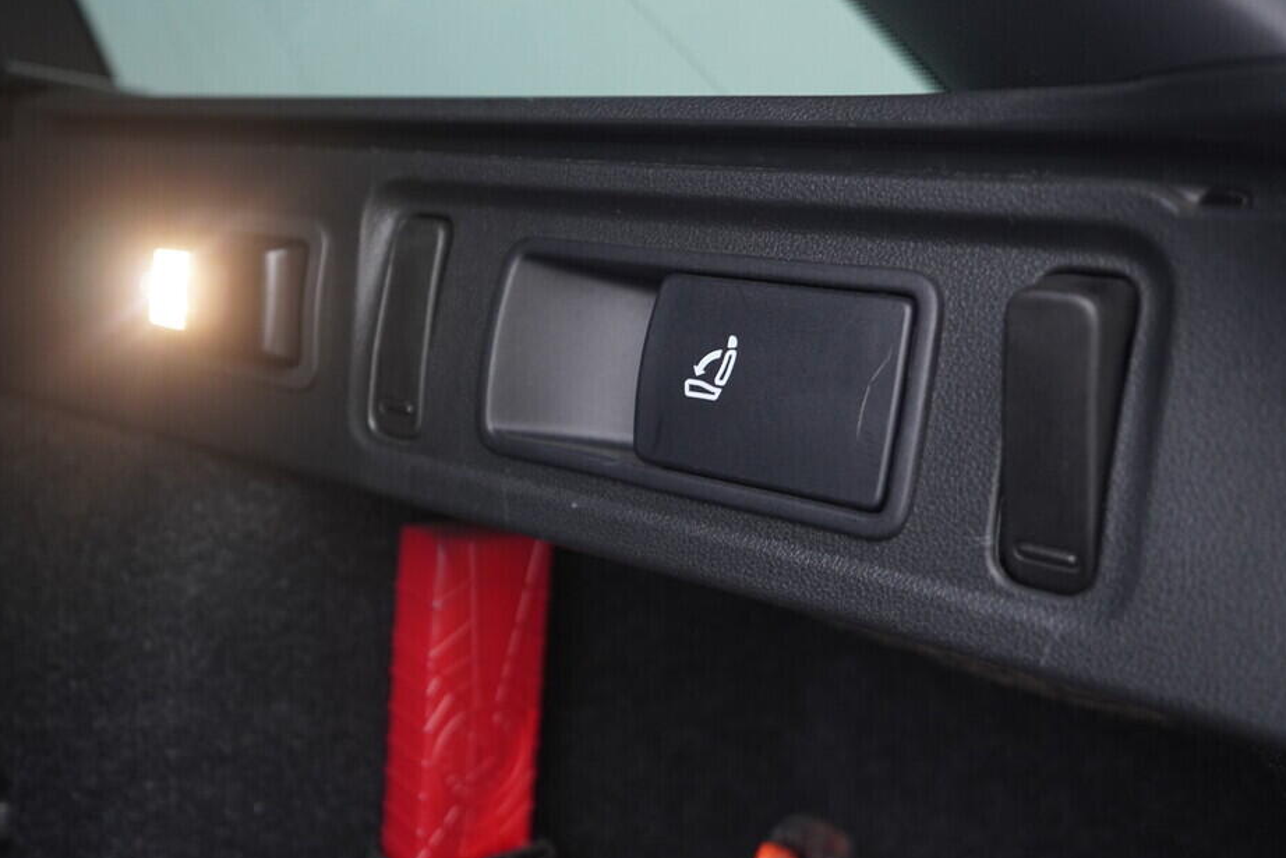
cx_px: 633
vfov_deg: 33.4
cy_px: 396
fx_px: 1429
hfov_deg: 48.5
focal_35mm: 40
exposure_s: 1/40
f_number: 2.8
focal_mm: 24
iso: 640
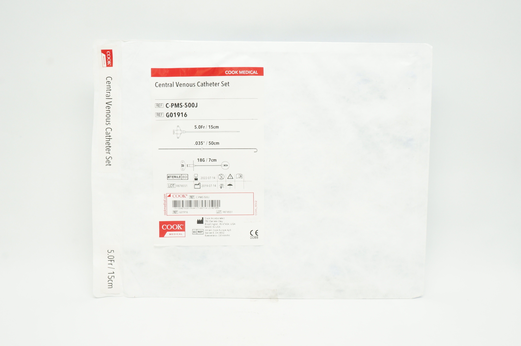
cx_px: 260
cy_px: 173
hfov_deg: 51.3
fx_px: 542
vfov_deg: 35.4
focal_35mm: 38
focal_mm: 25
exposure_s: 1/15
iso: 400
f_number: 11
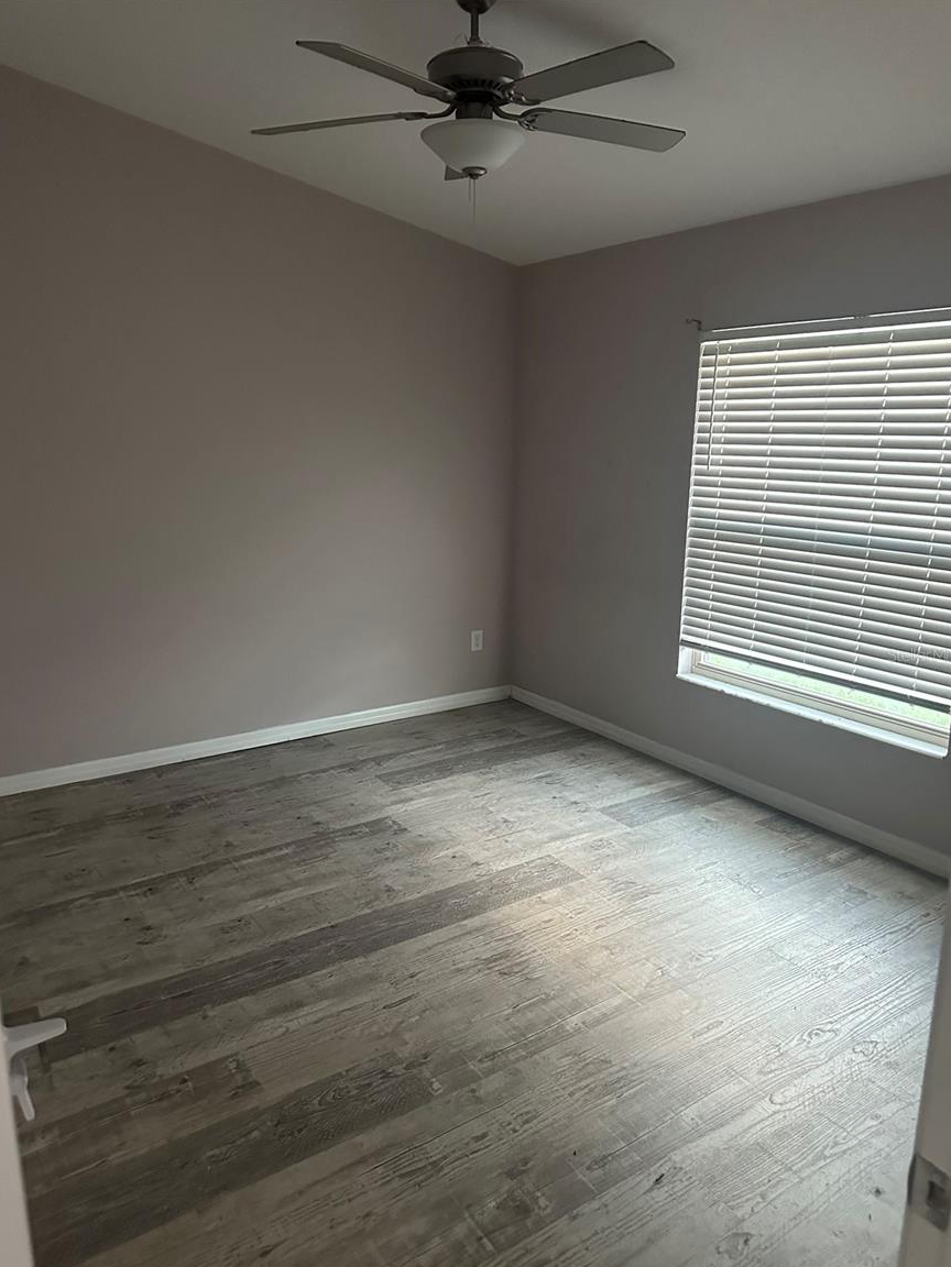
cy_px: 654
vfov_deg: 69.4
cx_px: 470
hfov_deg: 54.9
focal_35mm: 25
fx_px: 916
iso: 1000
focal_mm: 6.86
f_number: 1.78
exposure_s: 1/58
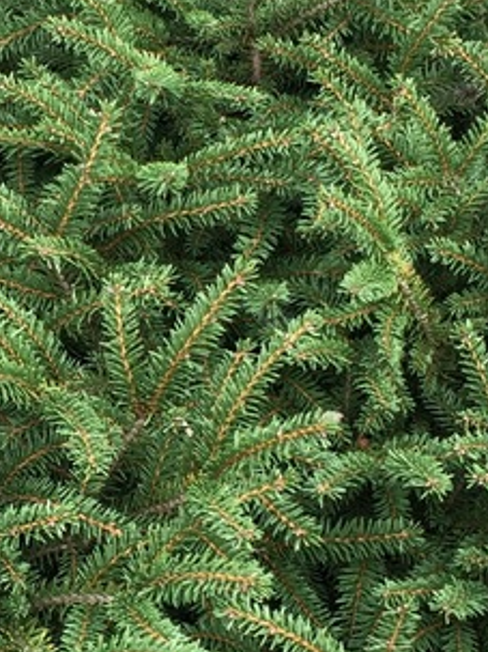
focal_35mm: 98
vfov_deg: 20.0
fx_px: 1843
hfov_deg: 14.9
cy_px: 353
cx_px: 13
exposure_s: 1/120
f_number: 2.2
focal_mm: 4.15
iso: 32
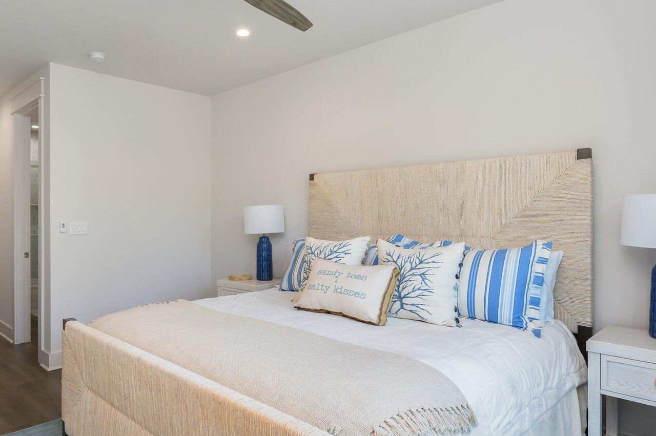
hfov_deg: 71.1
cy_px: 225
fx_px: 451
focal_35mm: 25
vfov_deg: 51.6
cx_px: 255
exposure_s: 1/30
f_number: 9
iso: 320
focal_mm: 15.5
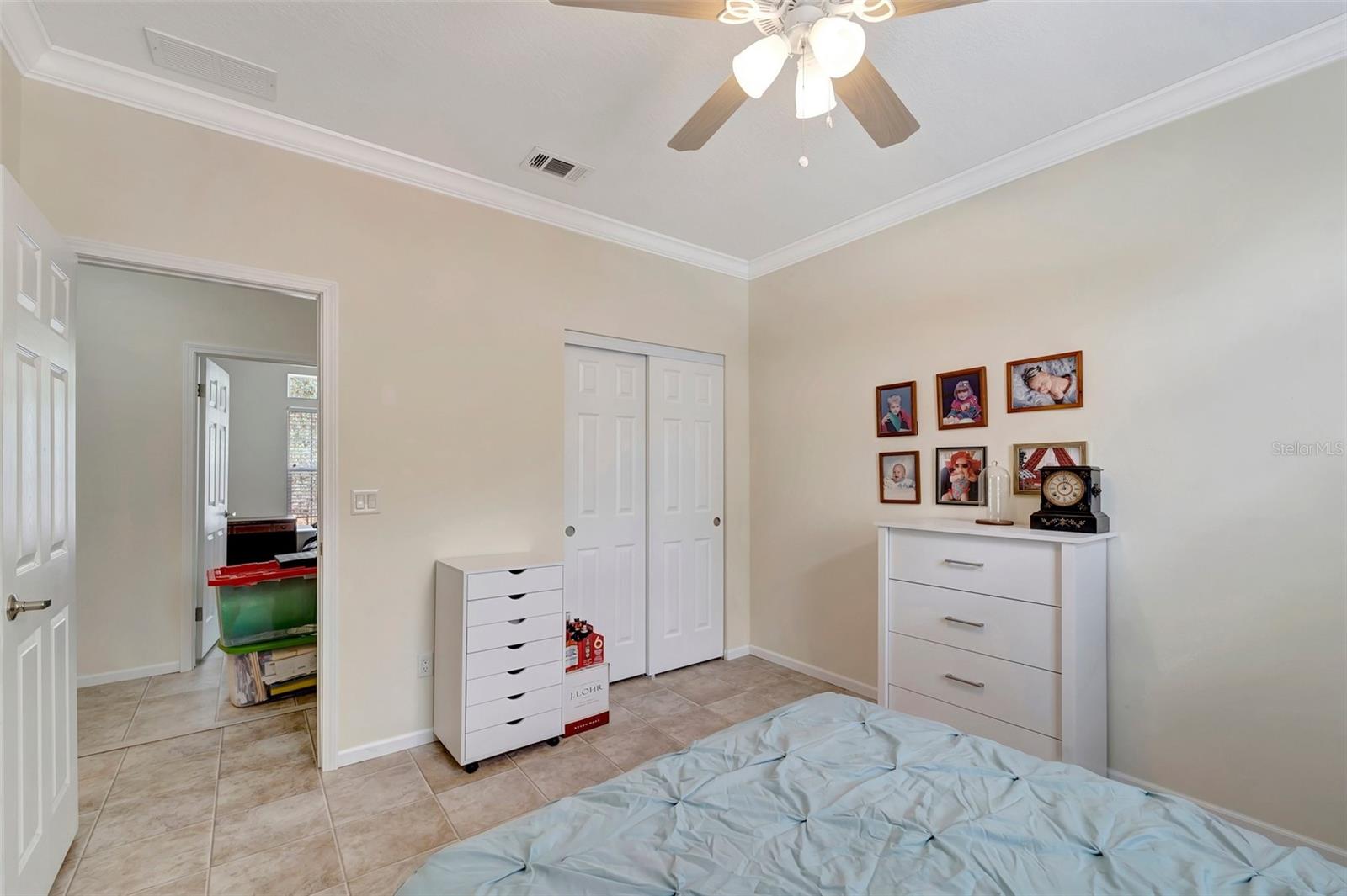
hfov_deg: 104.3
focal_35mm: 14
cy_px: 448
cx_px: 674
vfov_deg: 81.1
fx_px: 524
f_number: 9
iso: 250
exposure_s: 1/4
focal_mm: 14
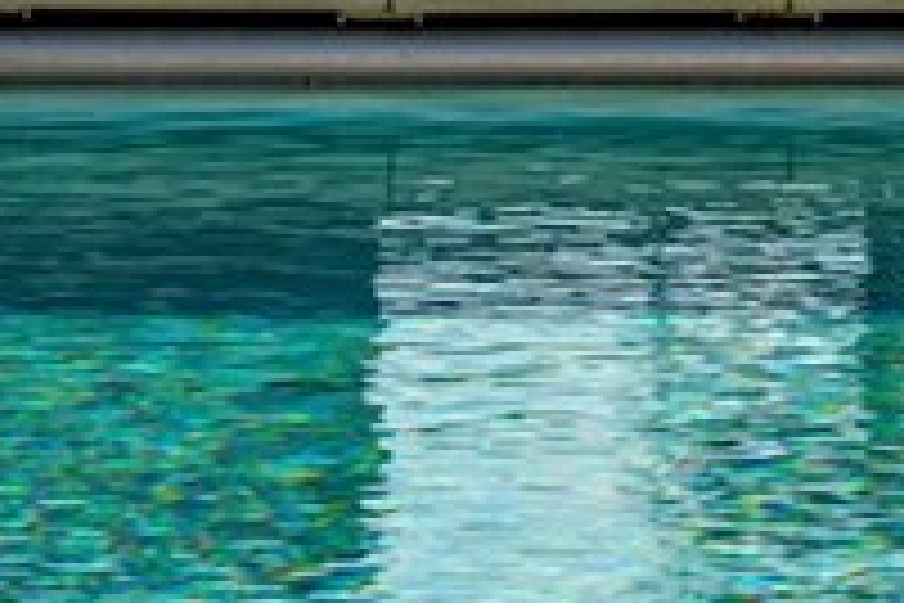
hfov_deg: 3.9
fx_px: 13408
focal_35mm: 534
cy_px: -425
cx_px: 850
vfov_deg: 2.6
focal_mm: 105
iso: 100
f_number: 9
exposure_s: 1/200
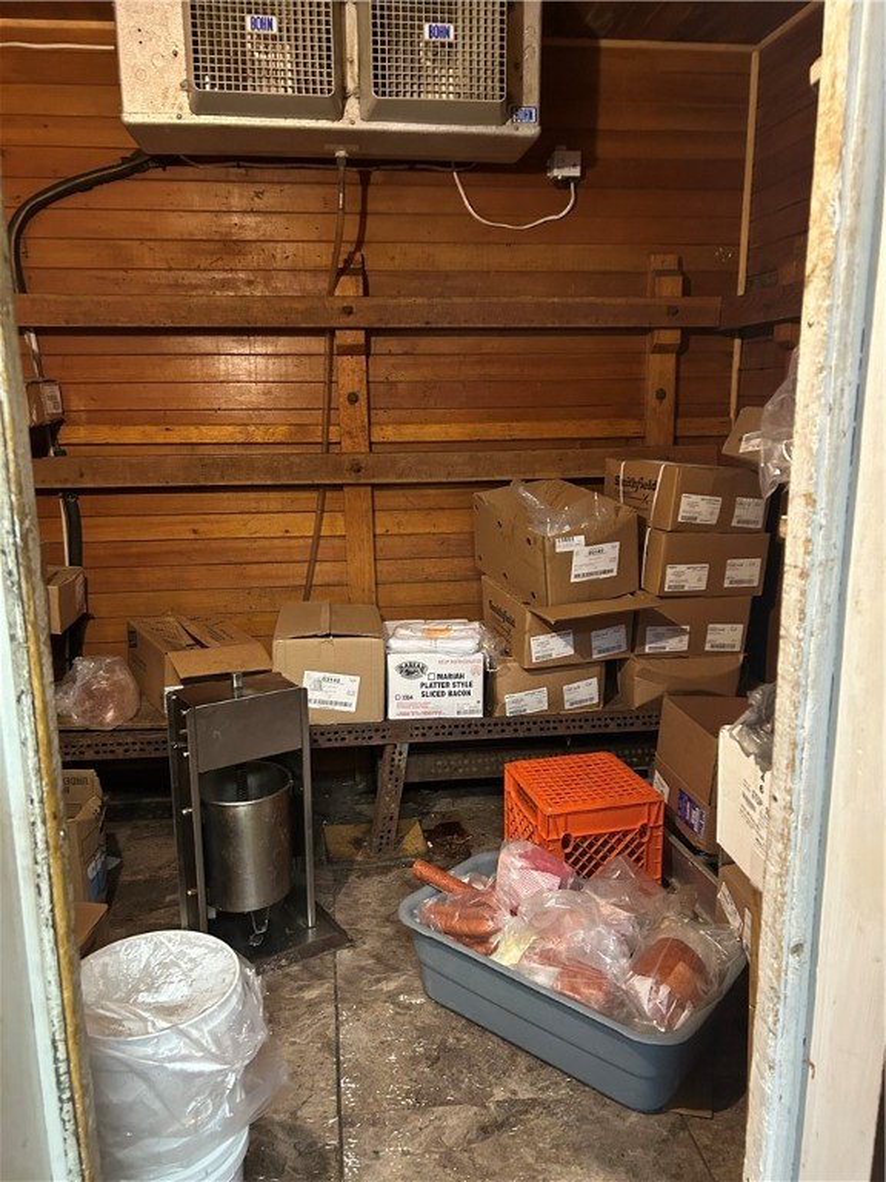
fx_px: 887
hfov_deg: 53.1
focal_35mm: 26
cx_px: 443
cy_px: 591
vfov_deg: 67.3
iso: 500
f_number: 1.5
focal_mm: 5.7
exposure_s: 1/30
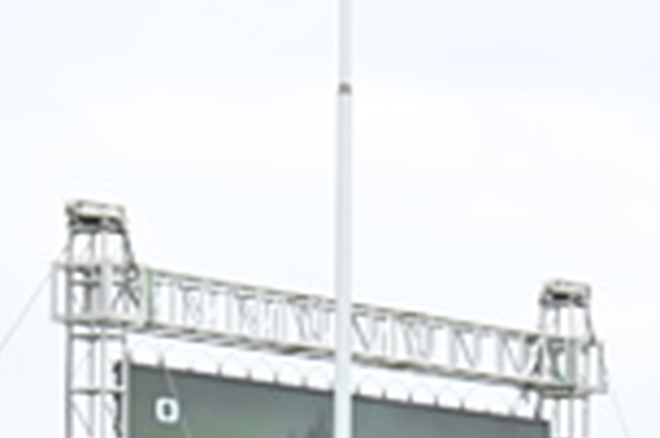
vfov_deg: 4.0
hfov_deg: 6.0
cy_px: 755
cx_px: 790
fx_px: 6245
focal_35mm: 341
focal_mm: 75
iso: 640
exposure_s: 1/640
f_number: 5.6
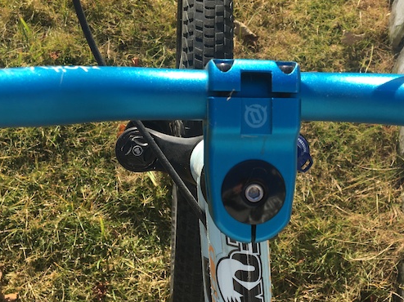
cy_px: 158
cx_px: 258
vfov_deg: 30.8
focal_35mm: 47
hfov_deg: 40.1
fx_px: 548
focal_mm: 4.15
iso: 25
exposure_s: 1/732
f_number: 2.2
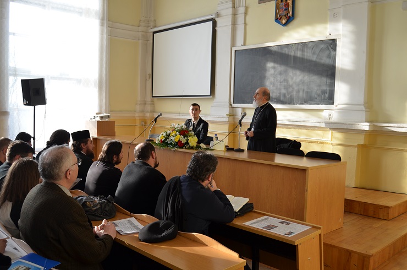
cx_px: 204
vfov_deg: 39.8
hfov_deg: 57.3
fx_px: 372
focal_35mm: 33
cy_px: 135
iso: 400
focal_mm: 22
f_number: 5.6
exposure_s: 1/125
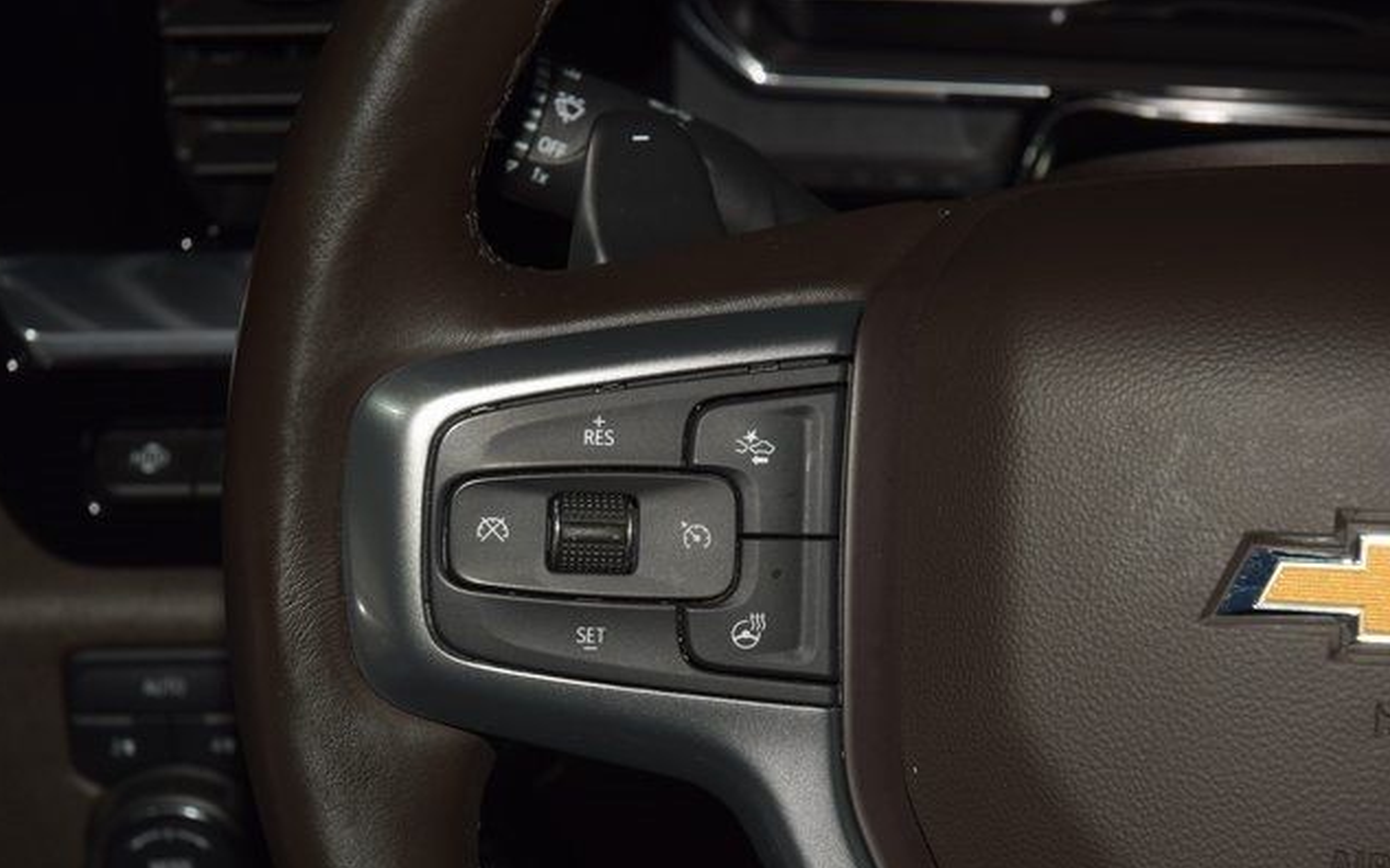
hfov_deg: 19.3
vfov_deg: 12.1
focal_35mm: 108
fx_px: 4091
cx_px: 691
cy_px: 466
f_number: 8
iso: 100
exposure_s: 1/125
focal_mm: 70
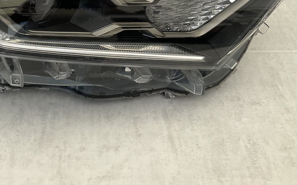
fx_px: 453
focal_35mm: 56
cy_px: 0
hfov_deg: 35.3
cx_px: 66
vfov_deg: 22.3
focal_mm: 3
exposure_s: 1/944
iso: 16
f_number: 1.8
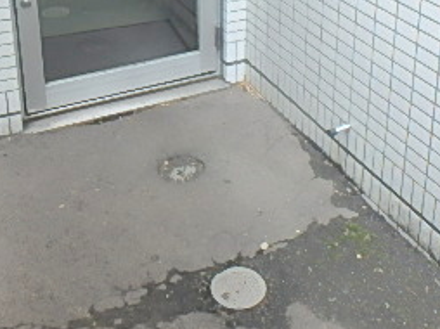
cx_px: 239
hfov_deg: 36.2
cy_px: -28
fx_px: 673
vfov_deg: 25.6
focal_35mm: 53
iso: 125
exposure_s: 1/100
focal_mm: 3.7
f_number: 3.5
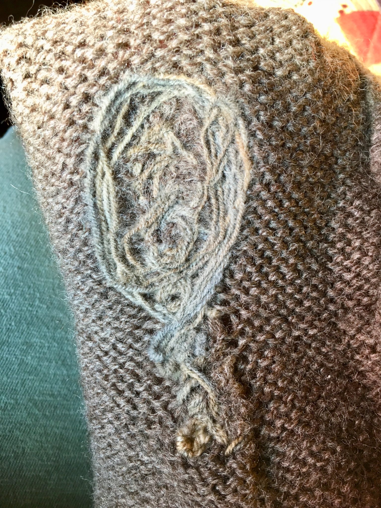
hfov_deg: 48.2
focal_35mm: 29
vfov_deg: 61.7
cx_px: 190
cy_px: 254
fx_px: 426
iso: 80
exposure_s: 1/30
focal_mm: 4.15
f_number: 2.2
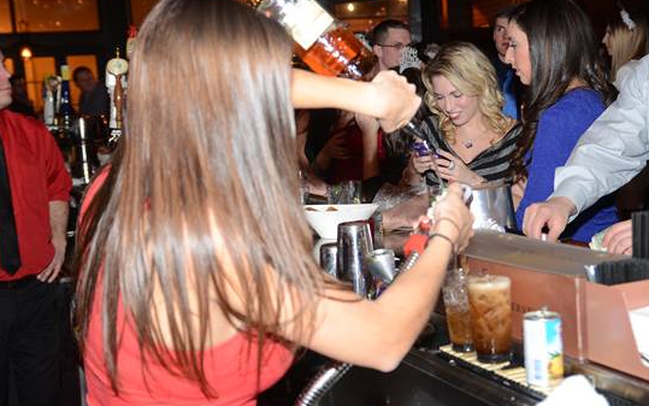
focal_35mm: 56
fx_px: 991
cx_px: 328
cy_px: 204
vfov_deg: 23.1
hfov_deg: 36.3
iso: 1250
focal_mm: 36
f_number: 4
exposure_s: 1/60
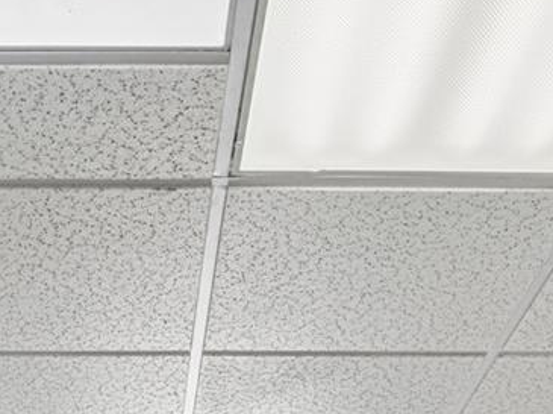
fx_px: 1293
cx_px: 95
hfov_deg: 23.7
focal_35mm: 81
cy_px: 941
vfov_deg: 13.9
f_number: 14
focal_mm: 15
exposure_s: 1/60
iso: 640
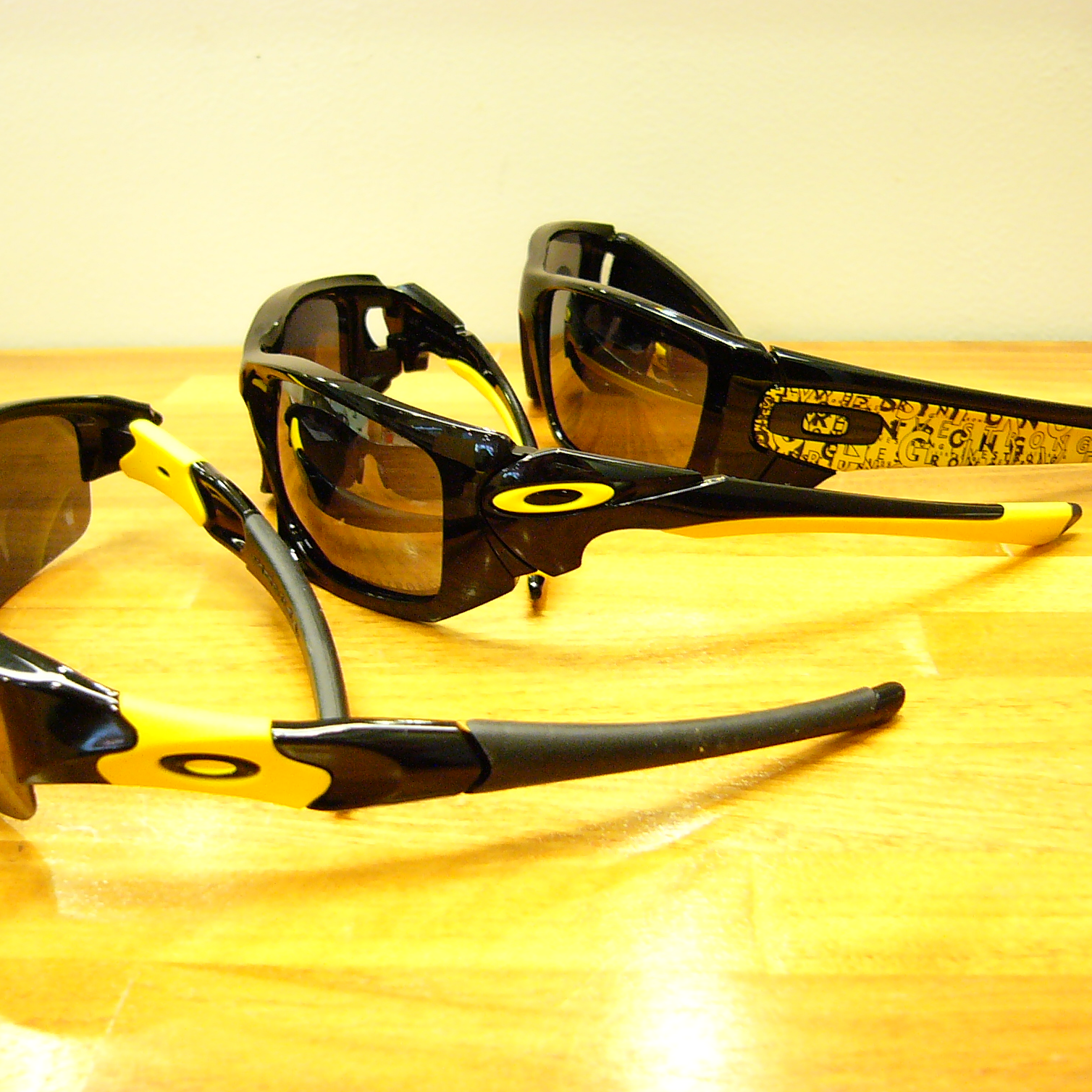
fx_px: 1499
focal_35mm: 42
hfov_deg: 40.0
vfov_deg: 40.0
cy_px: 545
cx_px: 537
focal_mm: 5.8
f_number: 2.8
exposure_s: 1/10
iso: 200
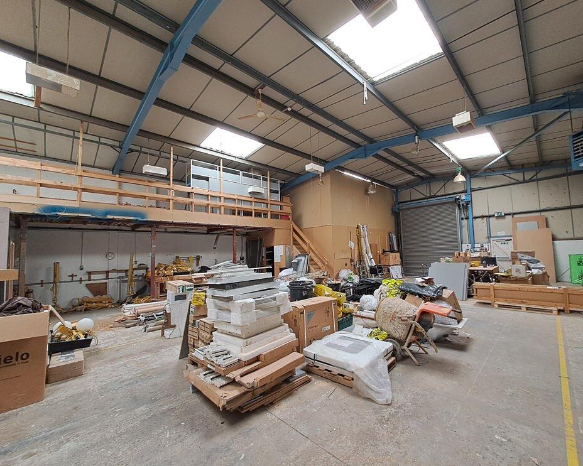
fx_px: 242
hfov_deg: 100.6
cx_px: 306
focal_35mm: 14
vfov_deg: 88.0
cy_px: 234
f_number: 2.2
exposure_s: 1/50
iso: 100
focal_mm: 1.42
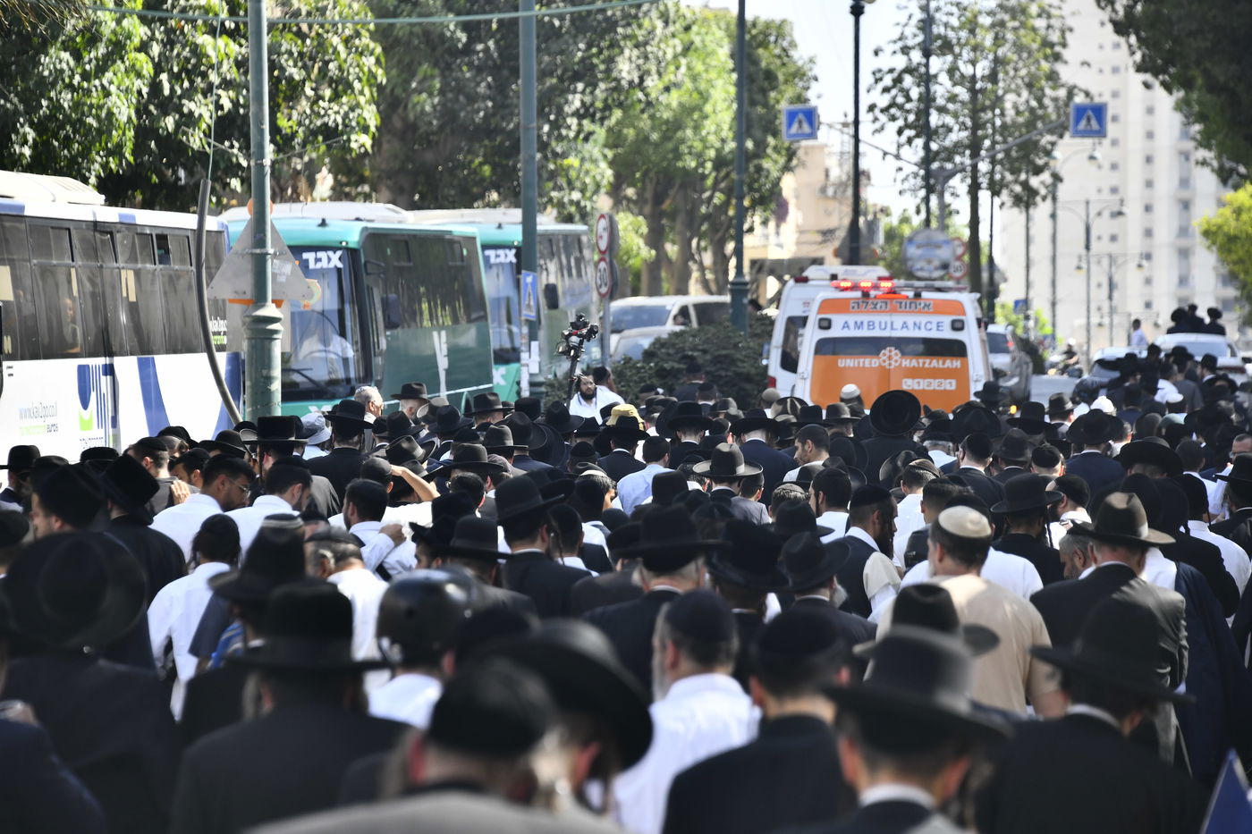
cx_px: 626
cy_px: 417
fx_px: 6607
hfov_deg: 10.8
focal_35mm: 190
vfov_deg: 7.2
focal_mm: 190
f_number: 6.3
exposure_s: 1/1000
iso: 400
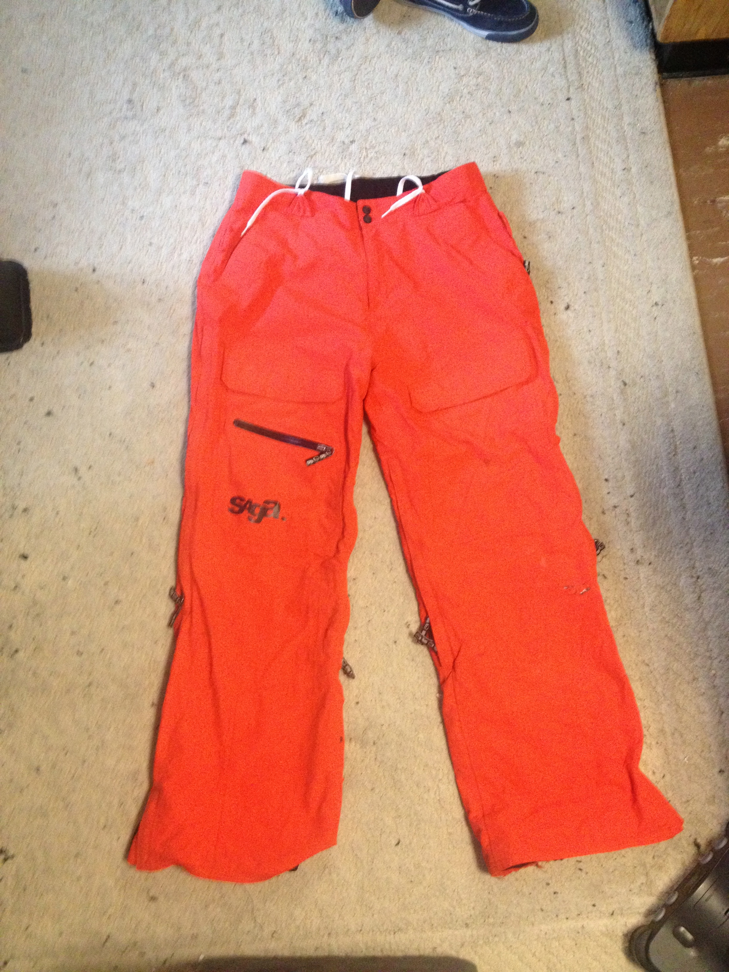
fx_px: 983
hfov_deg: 40.7
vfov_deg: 52.6
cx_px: 364
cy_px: 486
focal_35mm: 35
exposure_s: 1/20
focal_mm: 4.28
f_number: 2.4
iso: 320
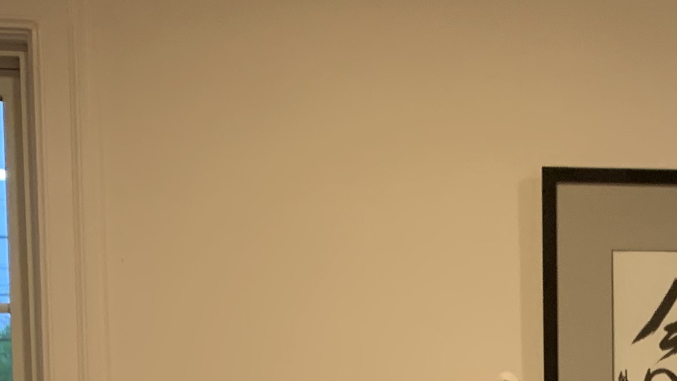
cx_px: 724
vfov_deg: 10.1
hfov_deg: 19.1
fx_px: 1939
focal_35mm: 108
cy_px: 843
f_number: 1.8
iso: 200
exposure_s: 1/60
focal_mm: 4.25
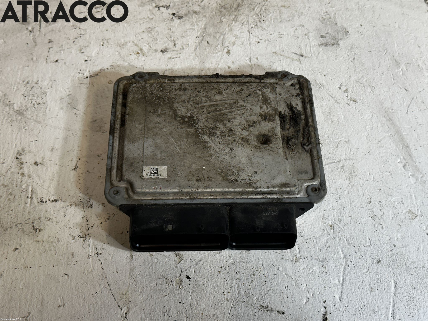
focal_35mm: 48
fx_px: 593
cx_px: 214
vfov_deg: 30.3
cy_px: 160
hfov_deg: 39.7
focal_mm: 6.86
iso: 64
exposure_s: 1/100
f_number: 1.78
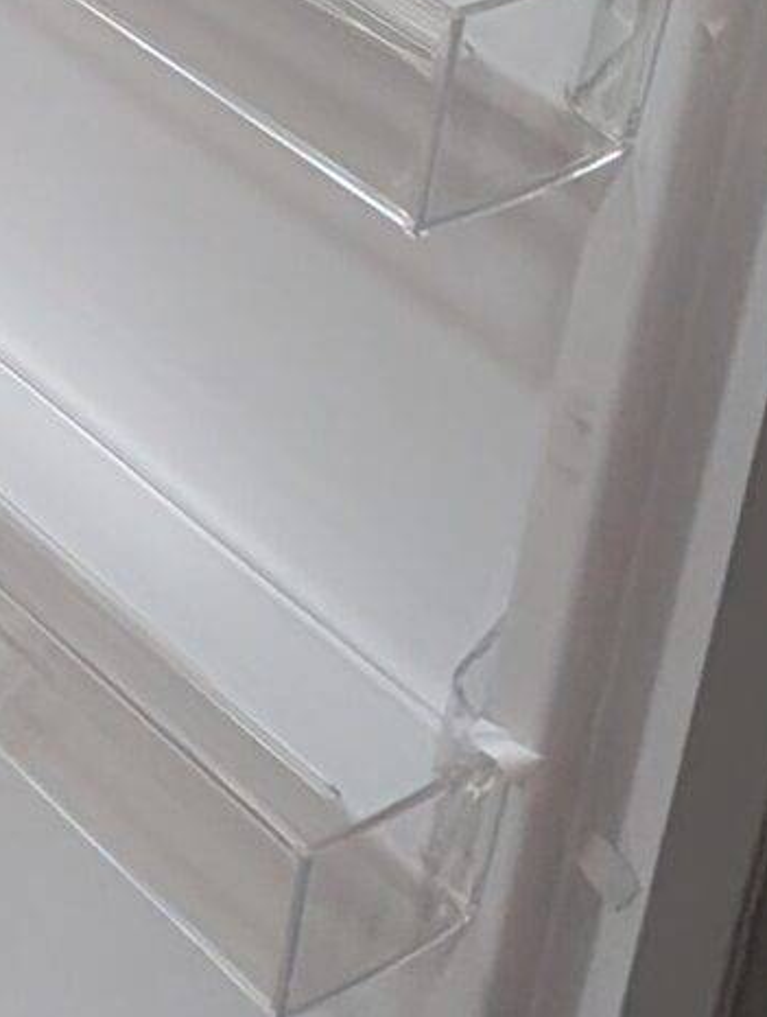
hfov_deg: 14.9
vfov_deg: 17.0
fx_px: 2589
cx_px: -557
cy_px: -971
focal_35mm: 88
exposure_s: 1/100
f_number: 2.2
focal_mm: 2.35
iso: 813
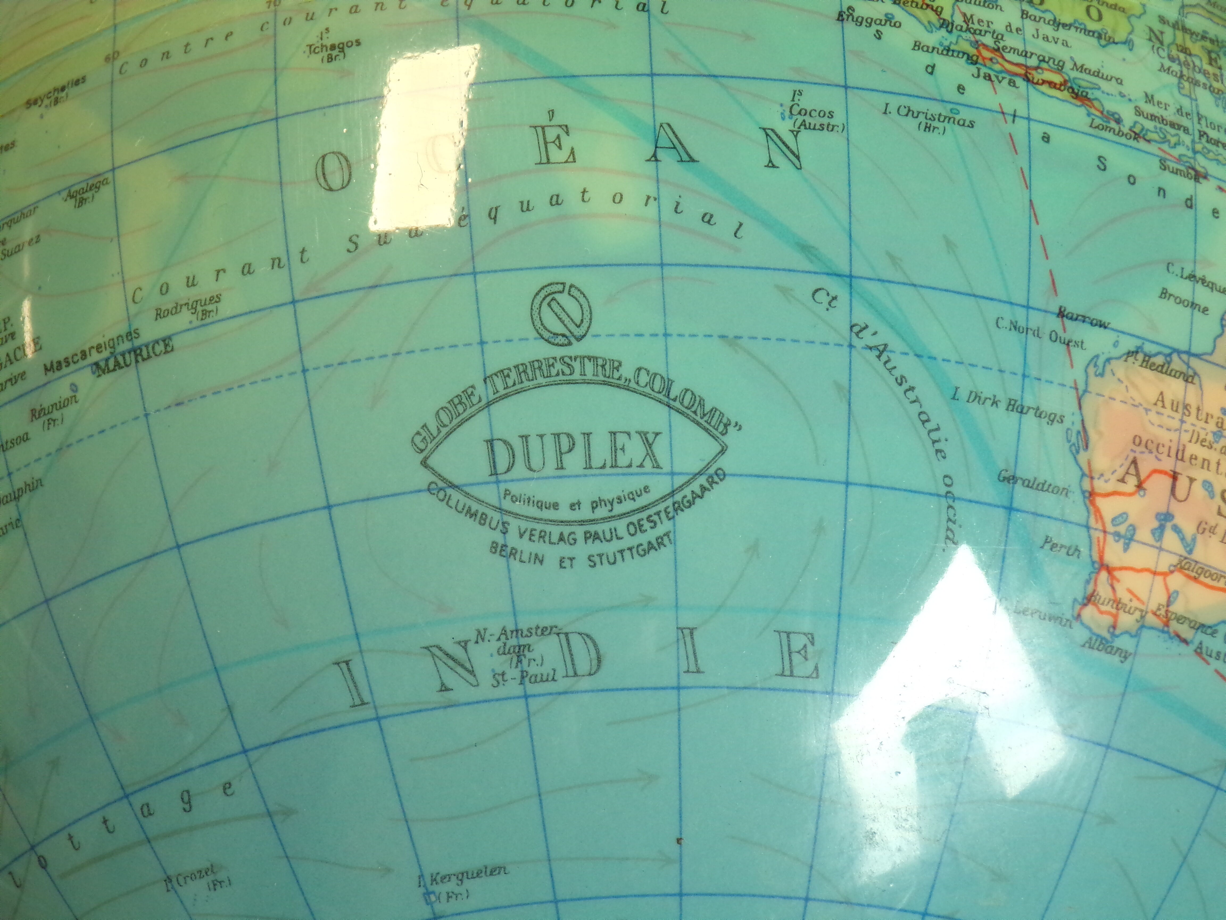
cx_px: 613
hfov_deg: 22.8
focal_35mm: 86
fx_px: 3046
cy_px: 460
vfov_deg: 17.2
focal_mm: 15.4
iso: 228
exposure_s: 1/50
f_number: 4
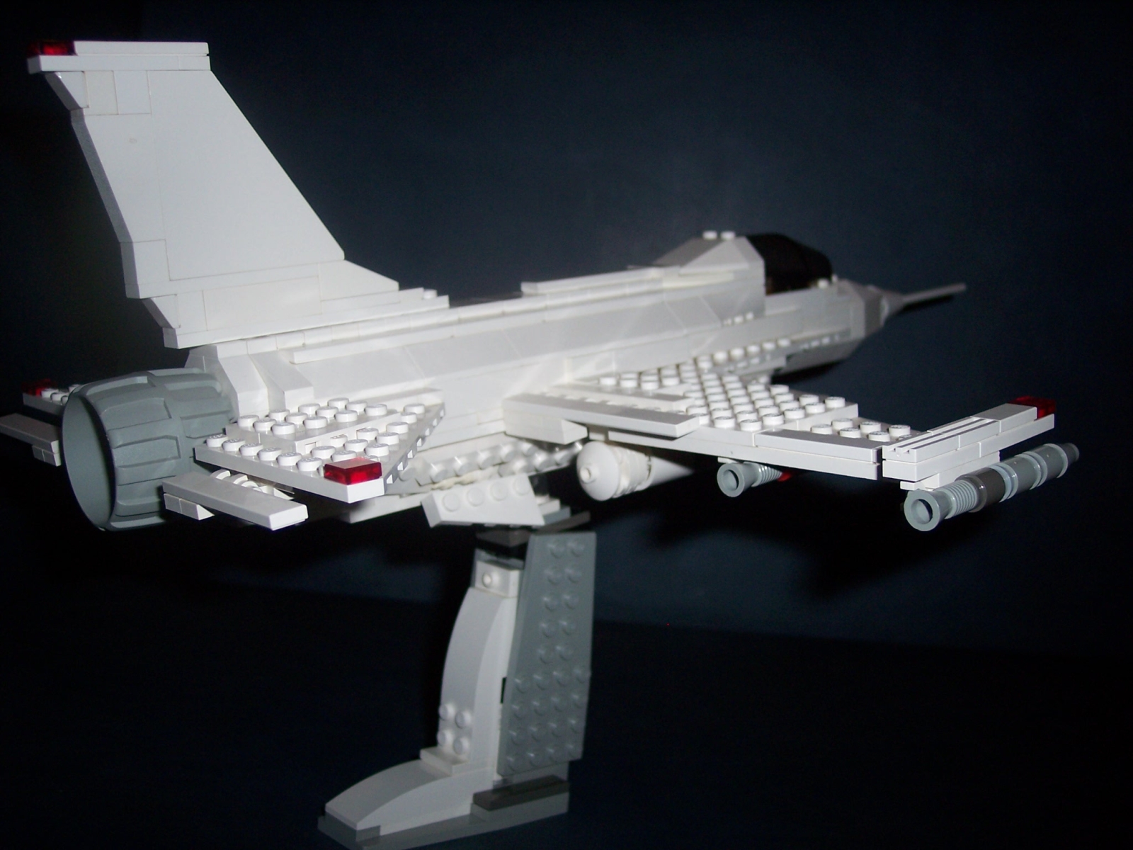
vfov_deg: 36.8
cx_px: 566
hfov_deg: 47.9
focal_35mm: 39
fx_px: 1276
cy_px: 425
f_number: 2.8
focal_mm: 8
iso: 100
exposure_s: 1/60
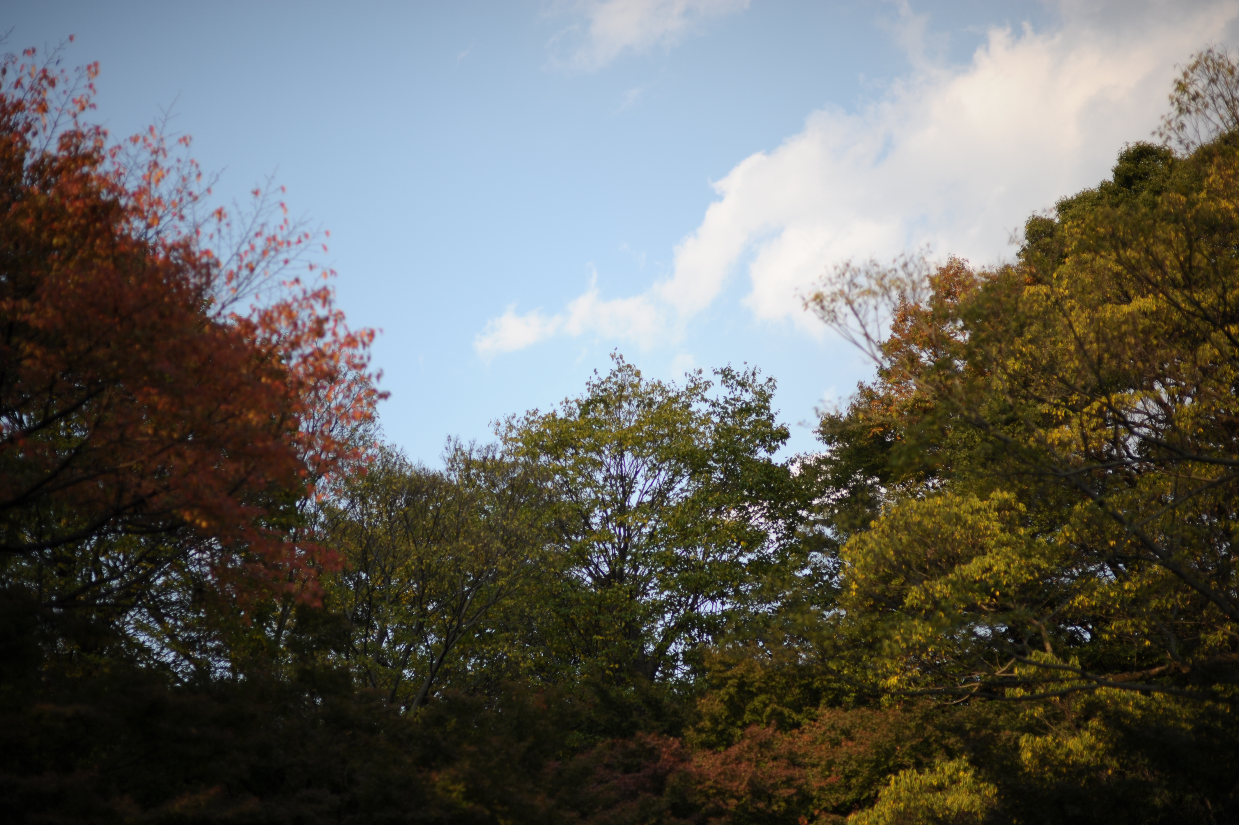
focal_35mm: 85
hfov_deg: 23.9
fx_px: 2923
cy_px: 412
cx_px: 620
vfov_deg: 16.1
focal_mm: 85
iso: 200
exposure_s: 1/5000
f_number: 1.4
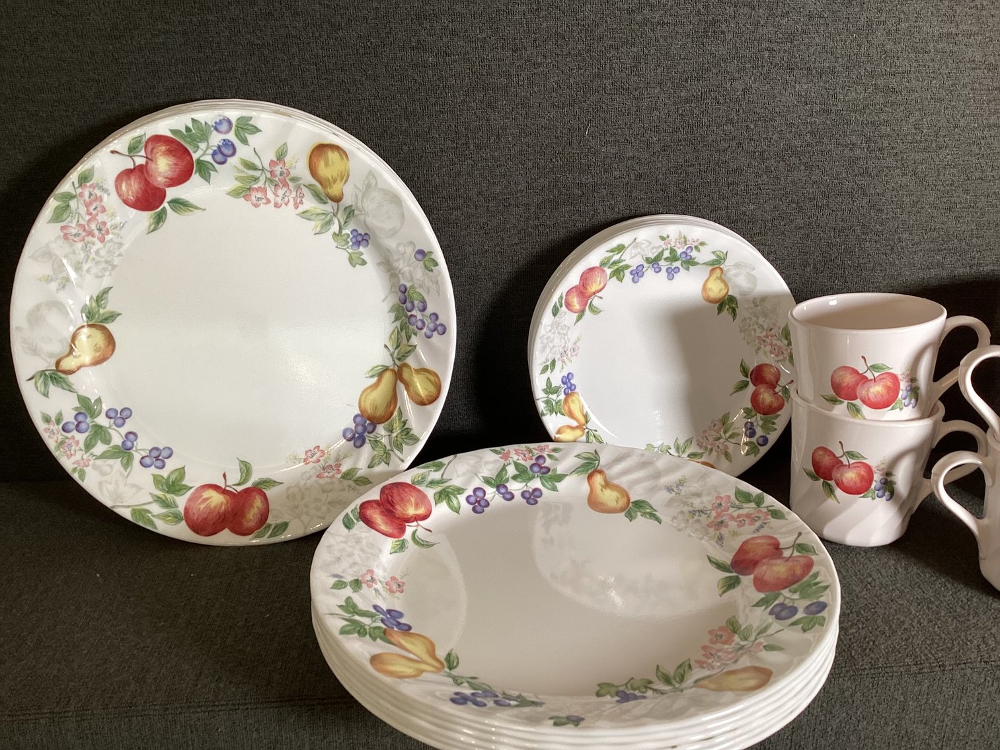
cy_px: 375
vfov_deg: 45.4
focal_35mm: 31
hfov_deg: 58.3
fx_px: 896
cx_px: 500
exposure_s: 1/50
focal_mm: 3.3
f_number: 2.4
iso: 64
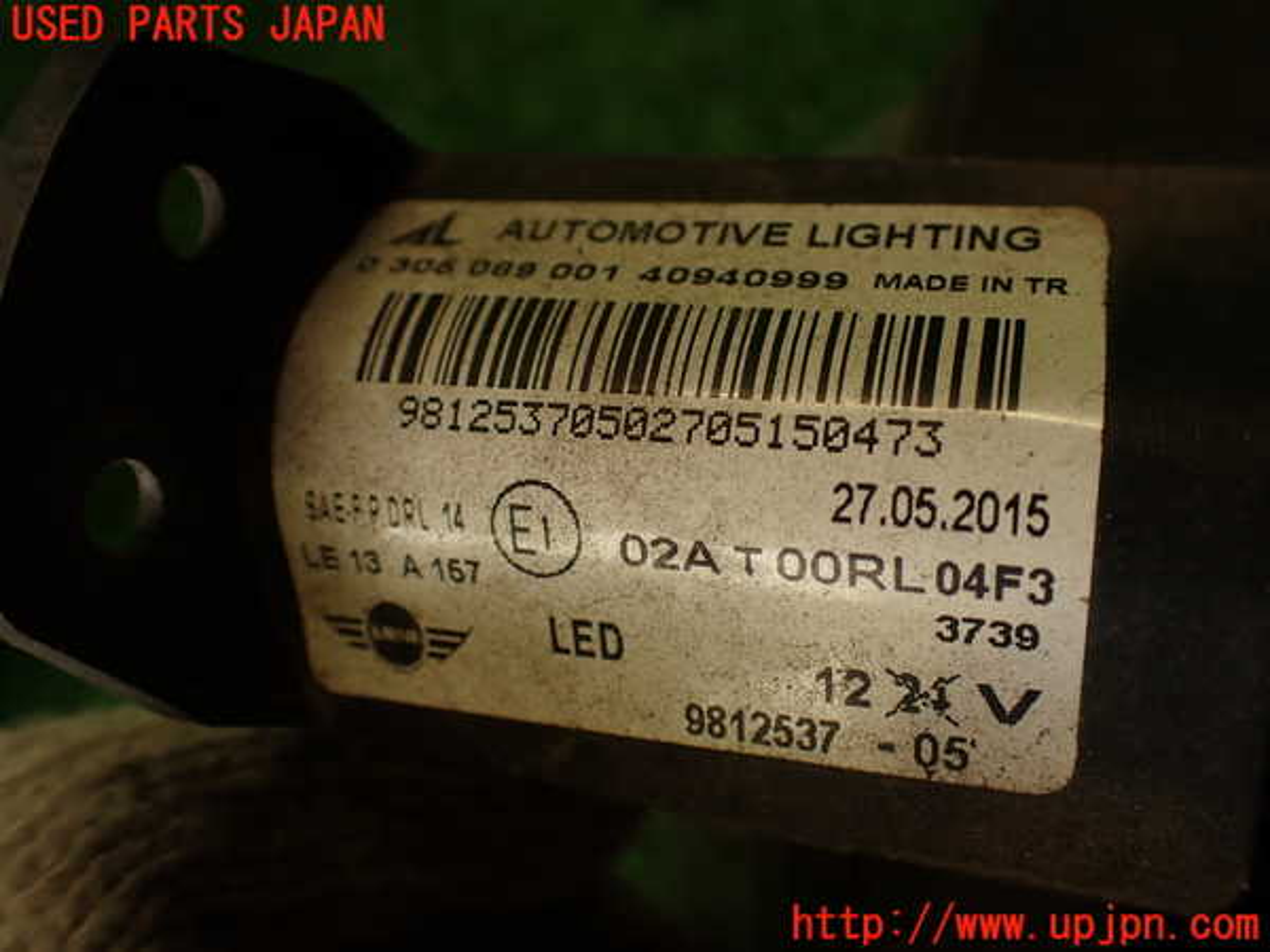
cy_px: 476
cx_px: 635
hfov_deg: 56.8
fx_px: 1174
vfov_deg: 44.2
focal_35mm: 32
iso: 100
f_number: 2.4
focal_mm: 5.79
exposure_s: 1/80
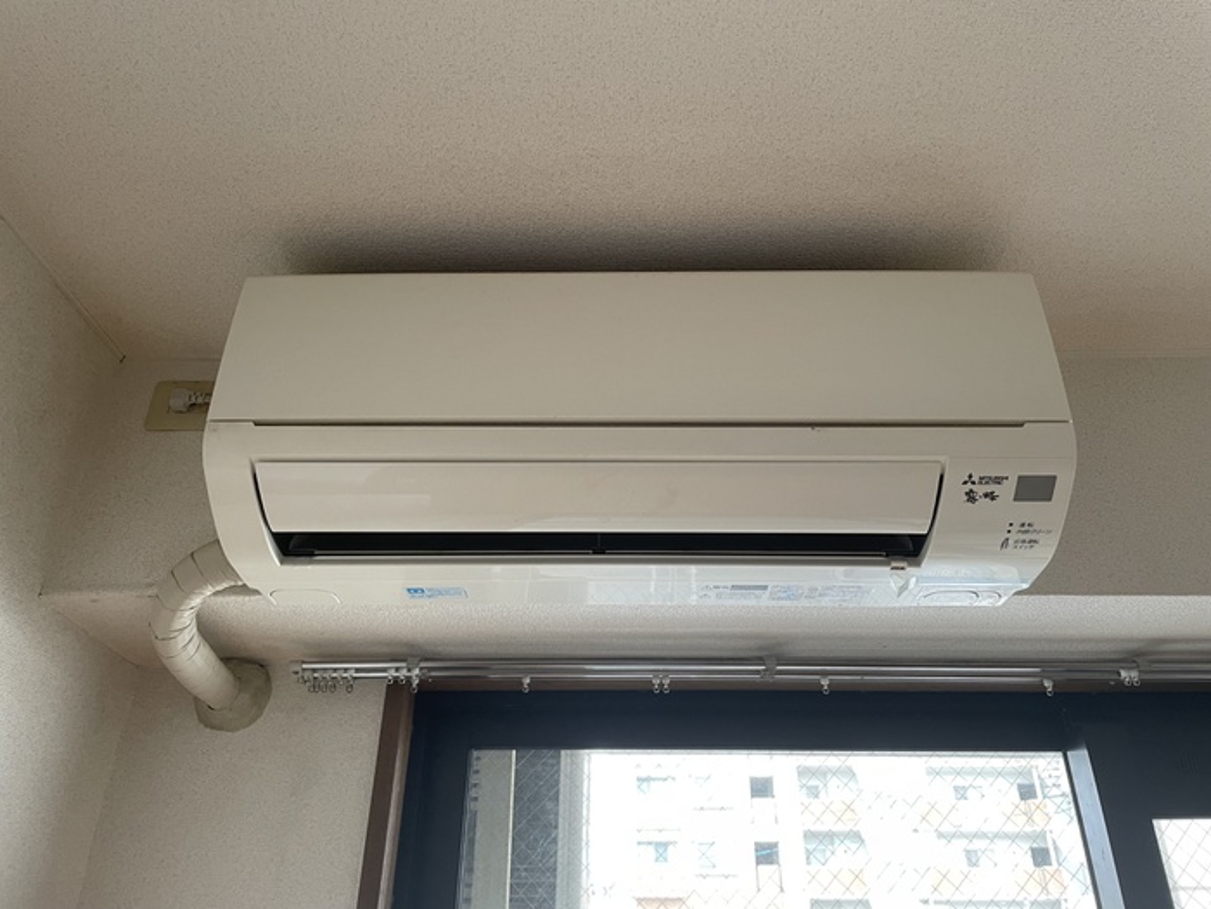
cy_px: 454
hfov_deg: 67.3
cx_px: 606
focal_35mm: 26
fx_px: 910
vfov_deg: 53.1
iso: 125
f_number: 1.6
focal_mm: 4.2
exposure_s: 1/62
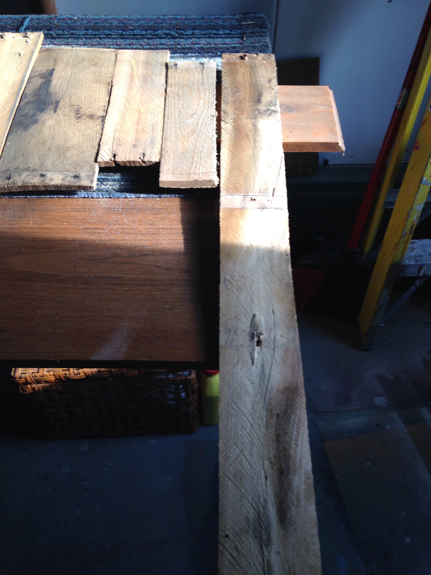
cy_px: 288
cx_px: 216
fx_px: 548
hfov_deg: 42.9
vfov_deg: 55.4
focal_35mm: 33
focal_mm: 4.12
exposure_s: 1/120
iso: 50
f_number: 2.4
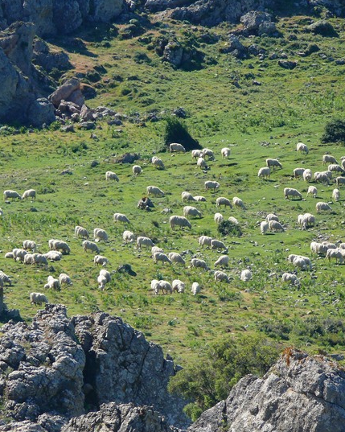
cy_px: 223
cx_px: 208
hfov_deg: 3.6
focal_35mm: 424
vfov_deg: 4.6
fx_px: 5416
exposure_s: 1/200
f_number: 4
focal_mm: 65.8
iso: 100
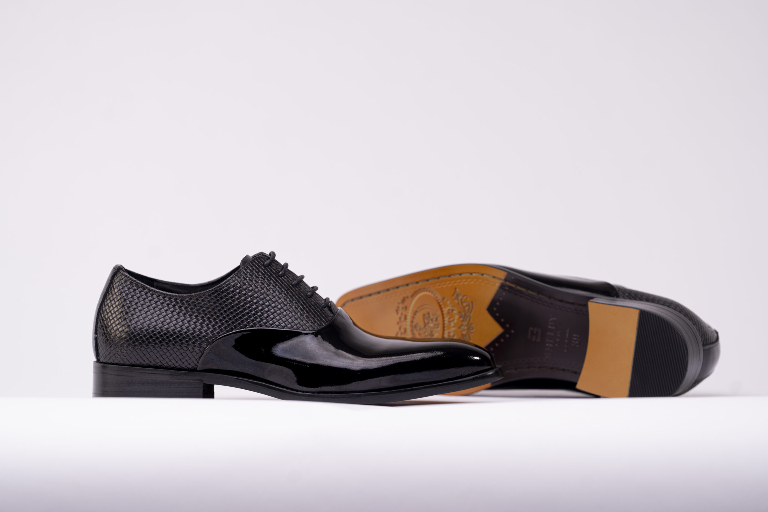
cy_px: 256
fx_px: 4224
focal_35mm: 198
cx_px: 384
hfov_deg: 10.4
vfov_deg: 6.9
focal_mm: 198
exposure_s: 1/100
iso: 100
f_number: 5
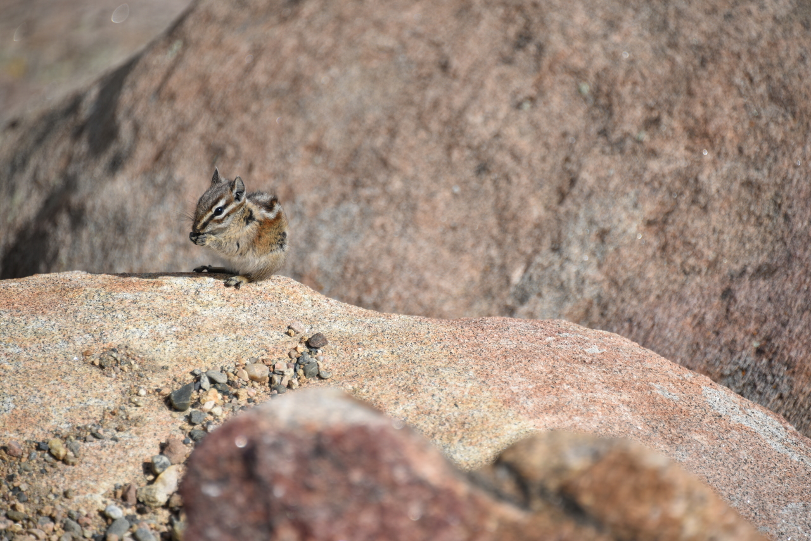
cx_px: 406
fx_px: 6759
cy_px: 270
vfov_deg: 4.6
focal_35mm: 300
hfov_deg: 6.9
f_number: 5.6
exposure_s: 1/640
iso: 100
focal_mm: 300
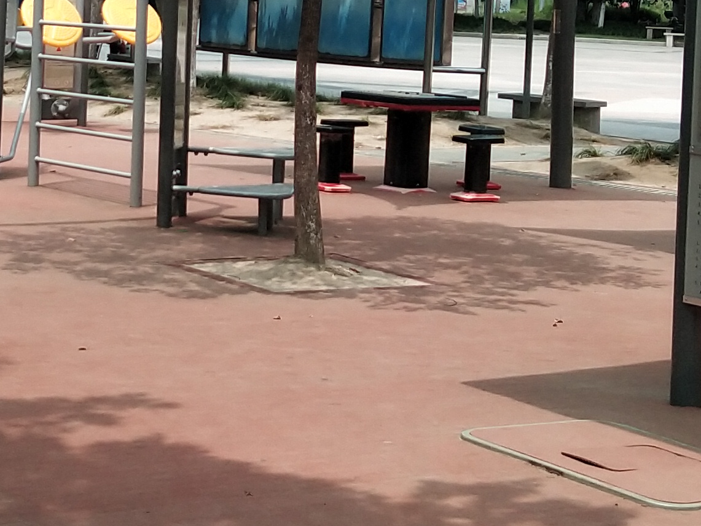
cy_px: 31
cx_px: 226
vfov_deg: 13.0
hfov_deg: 17.4
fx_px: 2289
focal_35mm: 113
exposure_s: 1/660
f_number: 2.2
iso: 50
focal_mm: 3.69
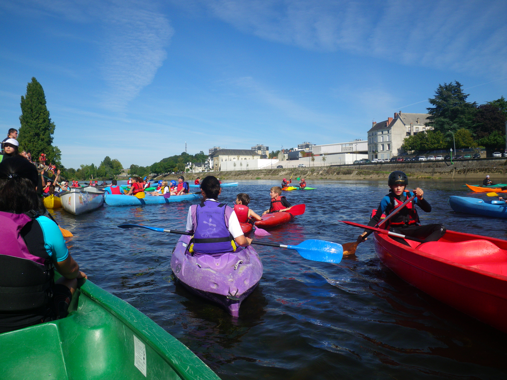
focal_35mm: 28
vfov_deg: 49.7
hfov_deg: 63.4
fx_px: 410
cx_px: 254
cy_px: 190
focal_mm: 5
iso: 64
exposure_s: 1/500
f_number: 4.2
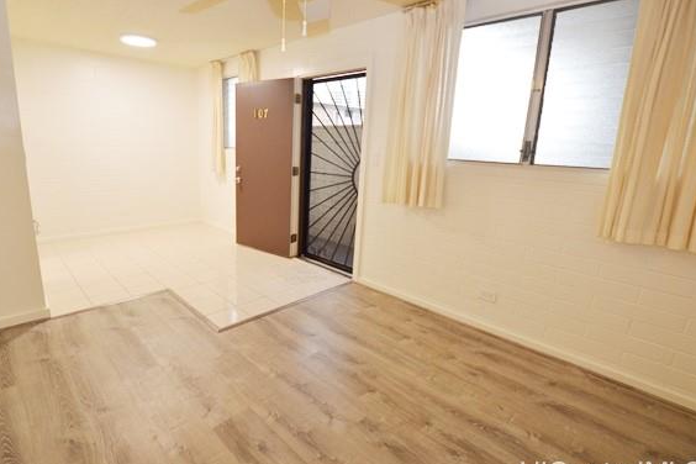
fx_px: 329
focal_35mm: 17
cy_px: 222
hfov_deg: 92.9
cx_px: 307
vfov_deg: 70.4
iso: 720
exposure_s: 1/60
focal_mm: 10
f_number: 3.5
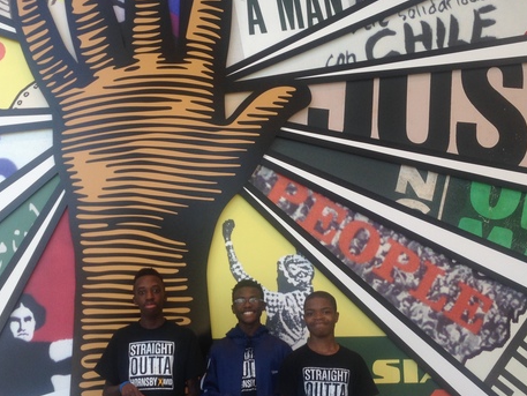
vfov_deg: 28.0
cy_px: 226
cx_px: 247
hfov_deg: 36.8
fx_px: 792
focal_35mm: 52
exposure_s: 1/123
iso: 50
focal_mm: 4.12
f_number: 2.4
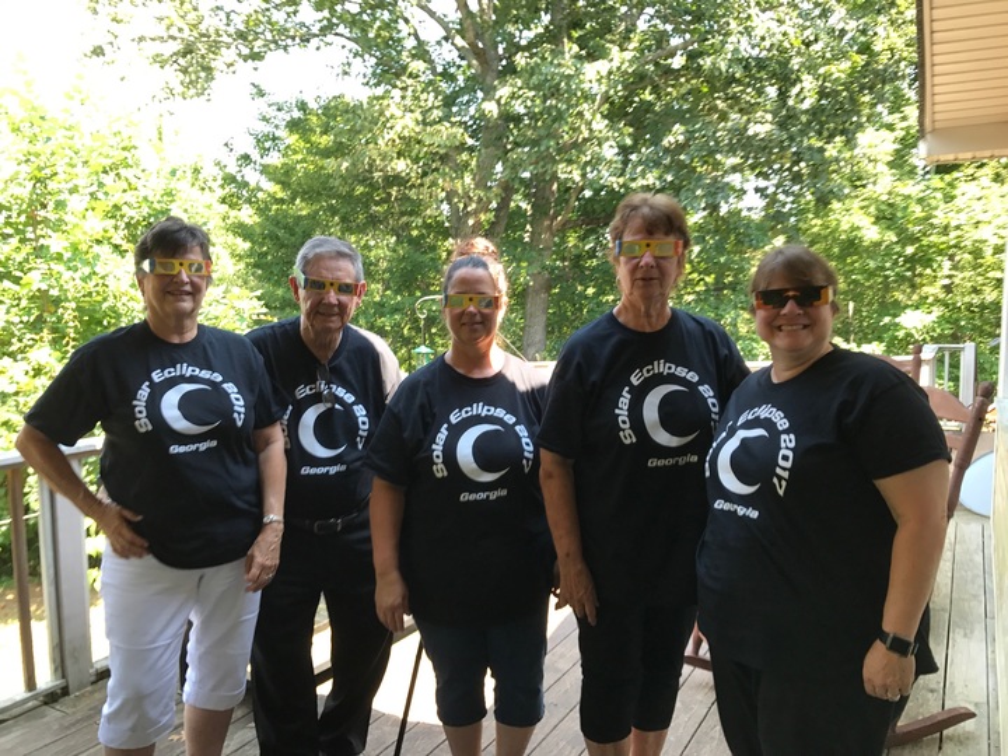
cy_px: 378
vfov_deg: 49.7
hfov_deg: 63.4
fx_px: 815
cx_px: 504
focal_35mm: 28
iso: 32
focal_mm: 3.99
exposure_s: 1/120
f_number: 1.8
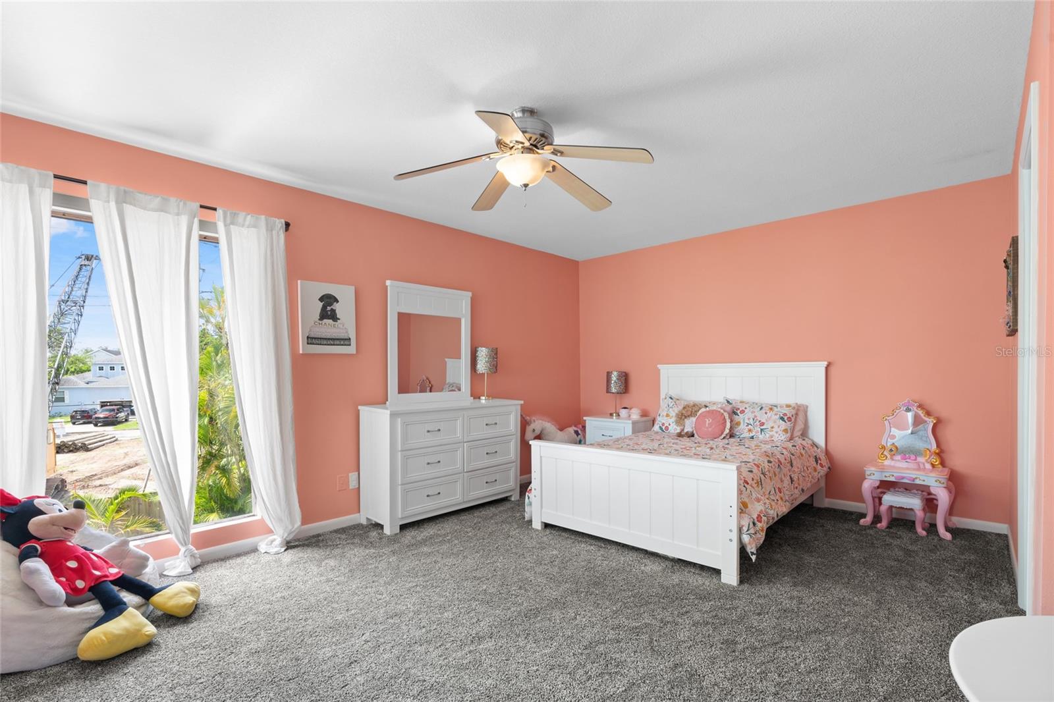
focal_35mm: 16
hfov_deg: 96.7
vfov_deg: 73.7
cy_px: 351
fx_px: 468
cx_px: 527
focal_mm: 16
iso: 250
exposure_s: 1
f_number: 9
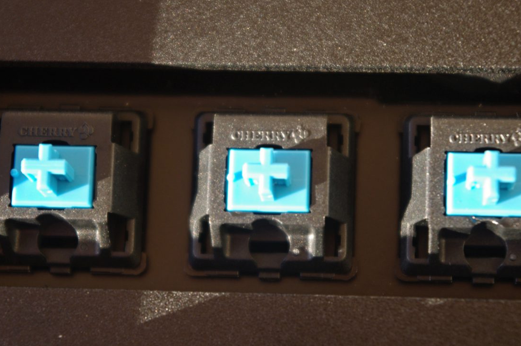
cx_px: 261
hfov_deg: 18.0
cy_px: 209
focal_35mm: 114
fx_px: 1648
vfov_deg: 12.0
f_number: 7.1
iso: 400
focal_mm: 55
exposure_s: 1/100
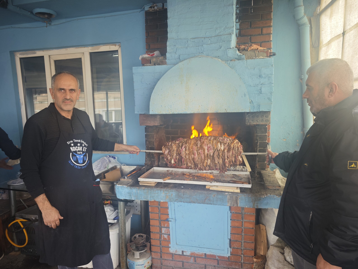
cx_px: 179
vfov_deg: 58.9
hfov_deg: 73.9
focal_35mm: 23
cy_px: 134
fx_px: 238
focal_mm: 8.72
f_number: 2
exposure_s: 1/100
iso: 125
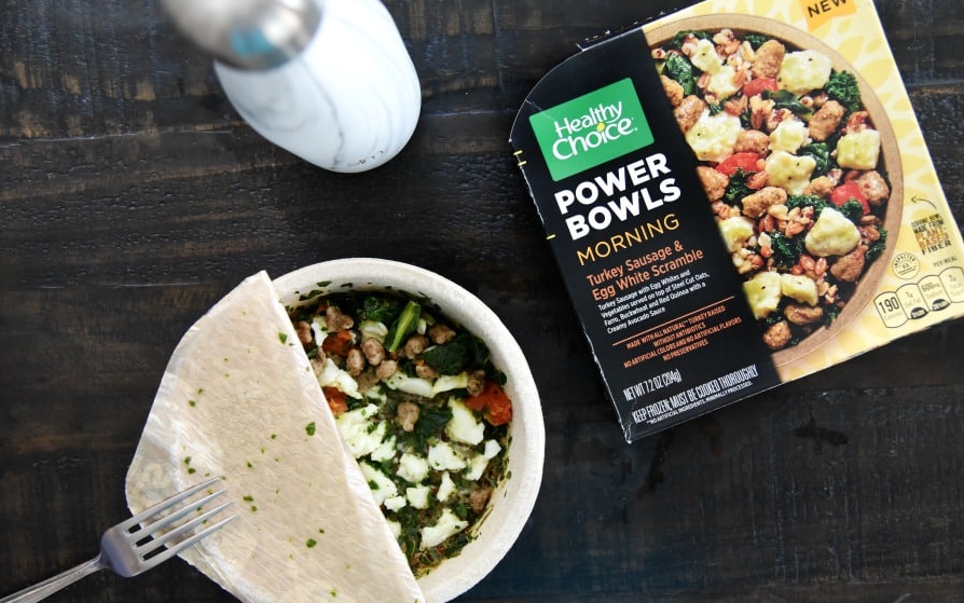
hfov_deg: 50.4
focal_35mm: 39
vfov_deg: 32.8
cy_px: 313
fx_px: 1025
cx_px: 484
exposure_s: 1/60
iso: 2500
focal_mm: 38
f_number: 4
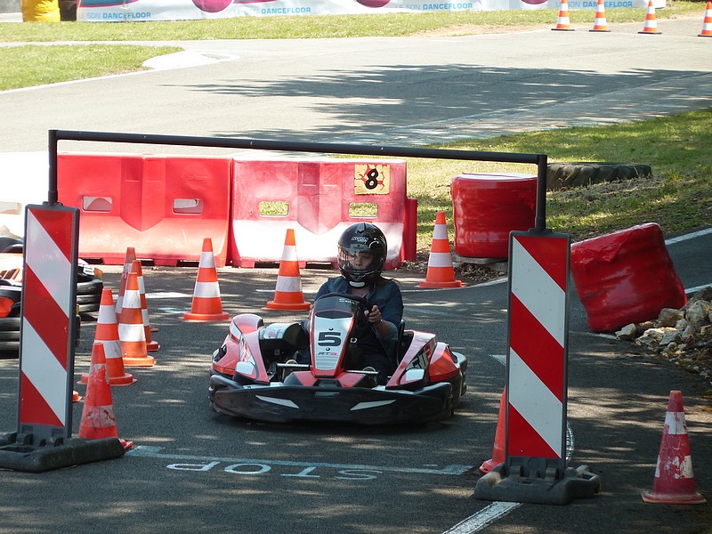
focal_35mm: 242
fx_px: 4978
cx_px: 356
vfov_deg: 6.1
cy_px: 267
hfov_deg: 8.2
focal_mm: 39.7
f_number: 4.7
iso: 80
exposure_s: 1/125
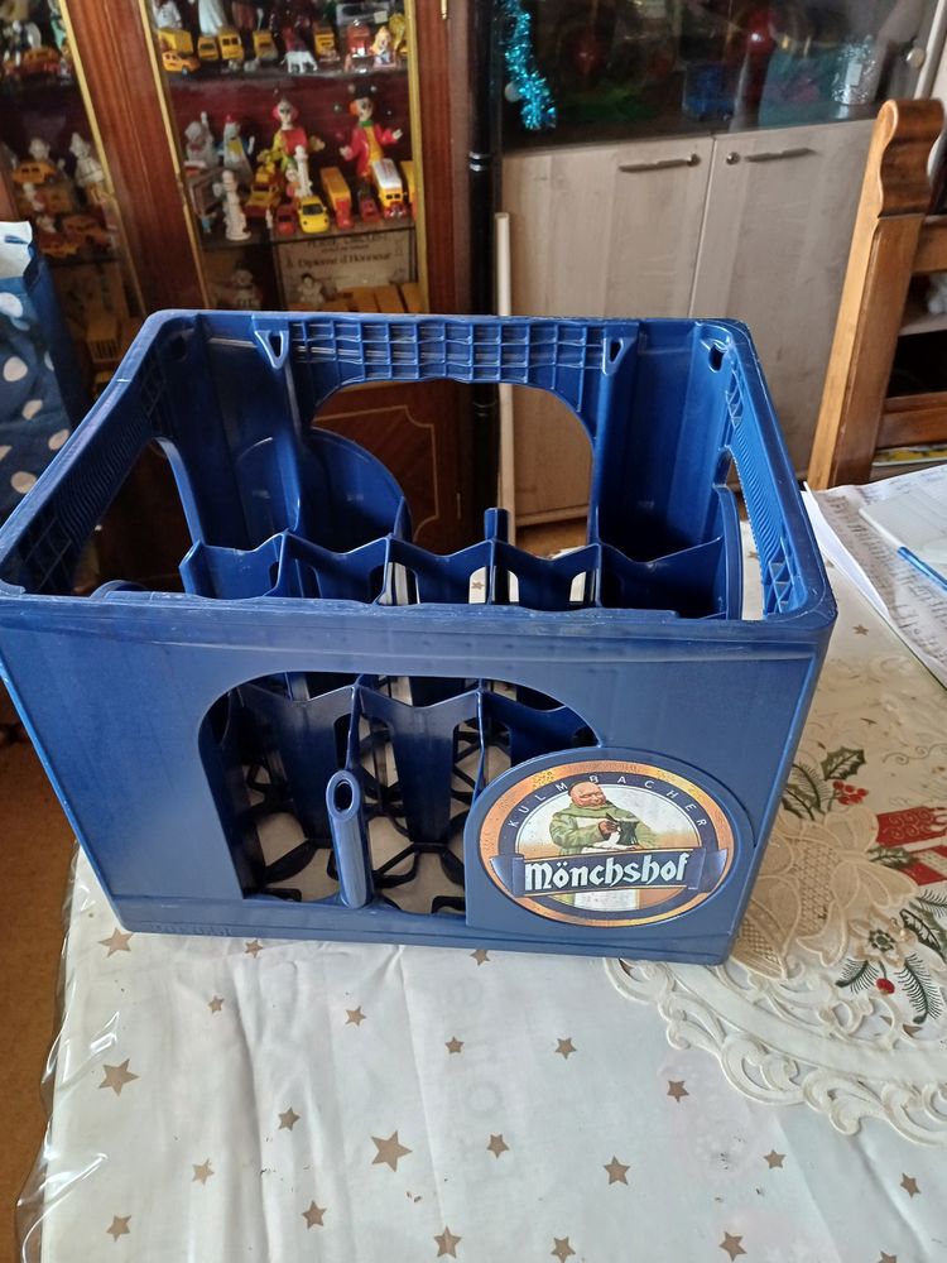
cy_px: 632
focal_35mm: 25
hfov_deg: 54.9
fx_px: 912
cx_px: 474
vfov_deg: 69.4
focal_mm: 4.65
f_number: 1.8
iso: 400
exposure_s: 1/25
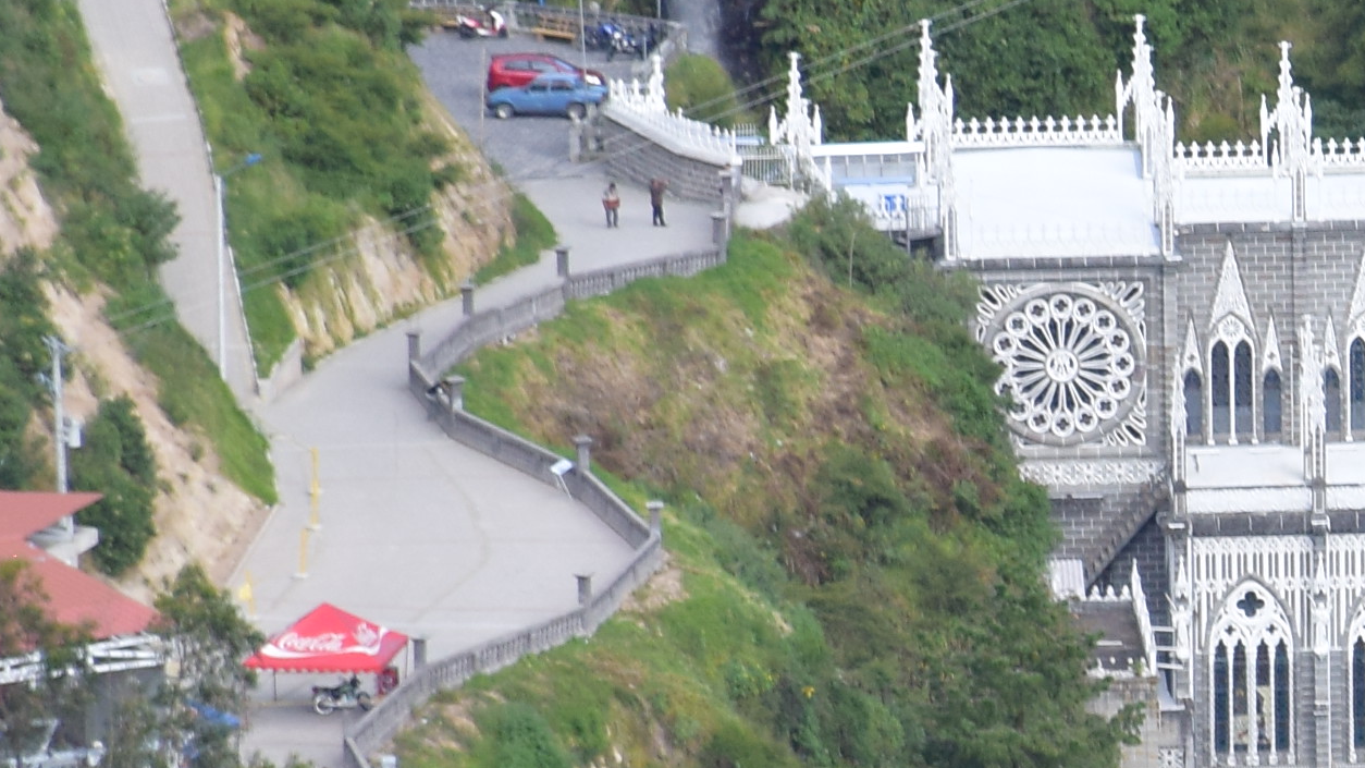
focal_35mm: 789
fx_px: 28554
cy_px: 489
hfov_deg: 2.7
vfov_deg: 1.5
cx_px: 1898
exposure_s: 1/500
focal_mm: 140
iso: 400
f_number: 5.6
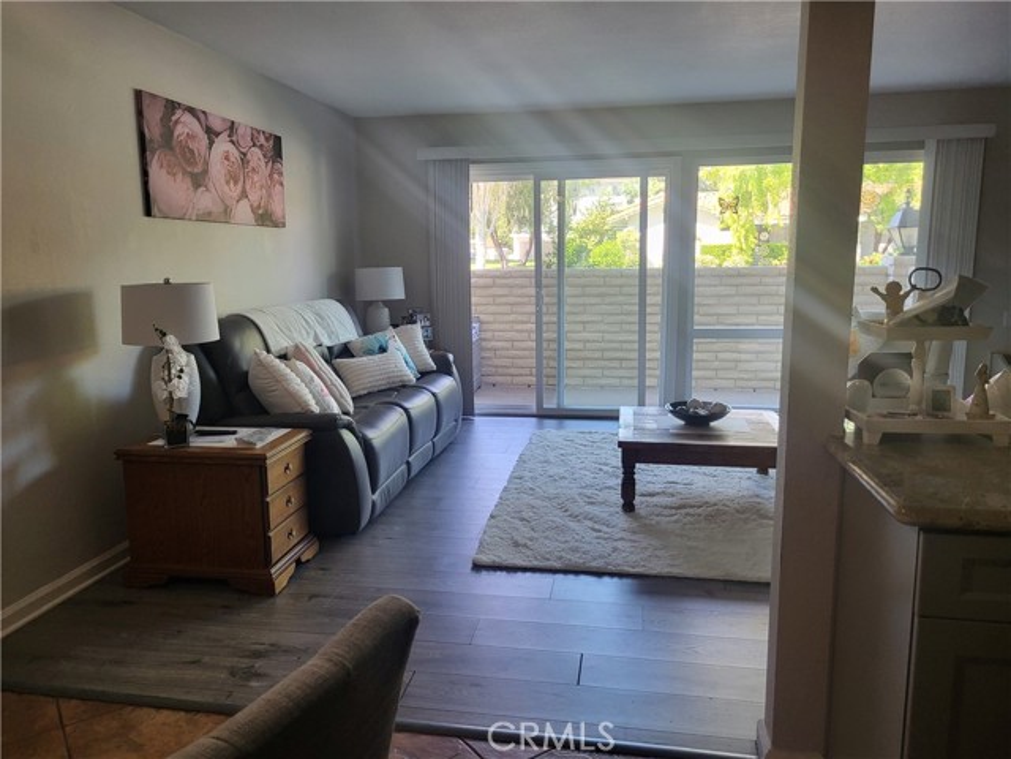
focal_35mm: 26
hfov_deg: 67.3
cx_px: 506
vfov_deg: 53.1
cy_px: 380
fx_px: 759
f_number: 1.8
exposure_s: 1/120
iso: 200
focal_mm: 5.4
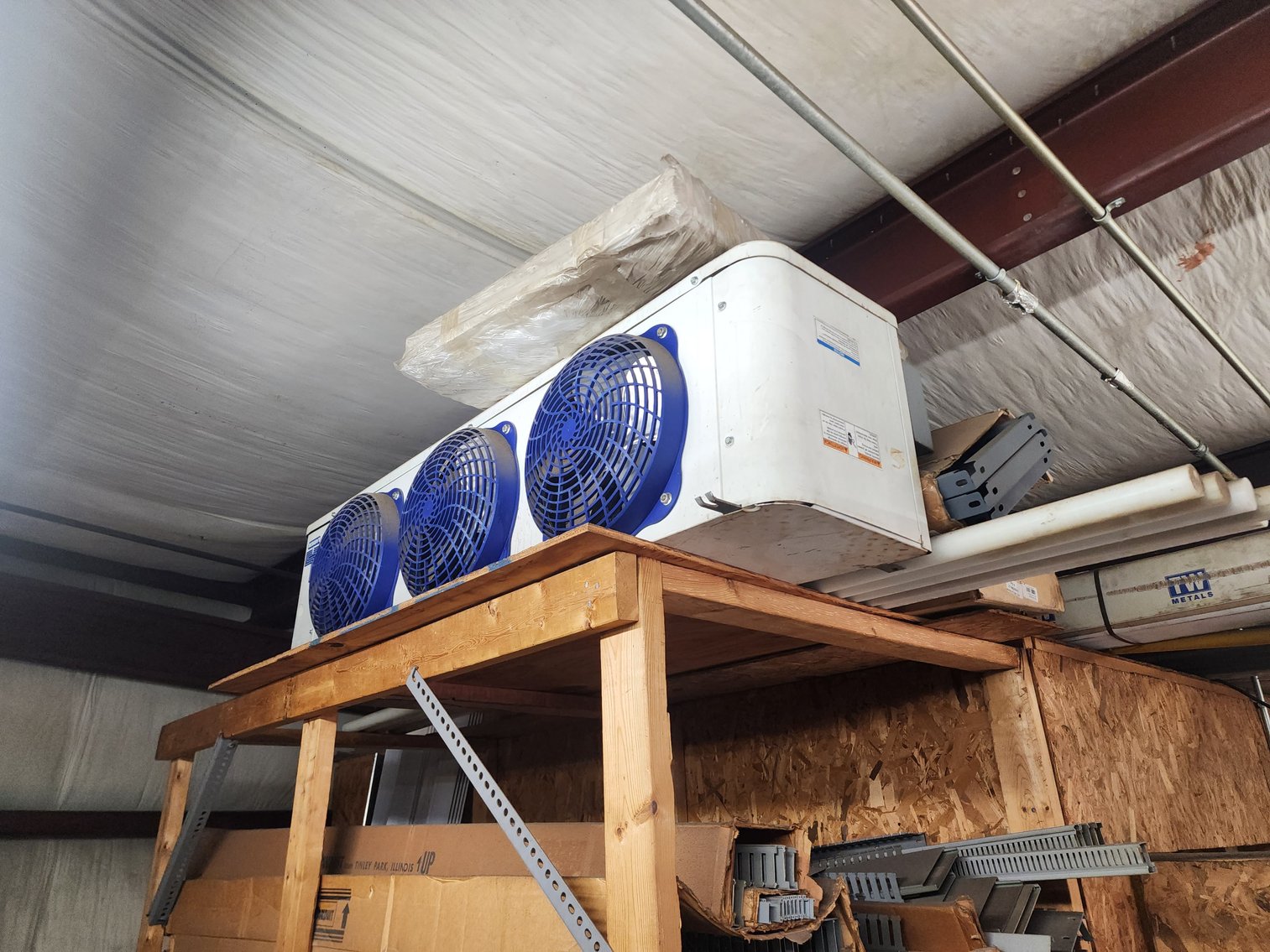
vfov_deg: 58.9
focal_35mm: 23
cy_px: 476
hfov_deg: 73.9
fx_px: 844
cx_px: 635
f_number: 1.8
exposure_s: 1/120
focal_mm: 6.4
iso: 125
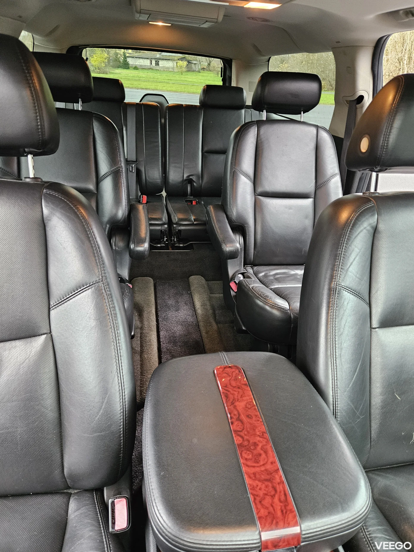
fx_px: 367
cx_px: 207
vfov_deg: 73.9
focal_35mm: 23
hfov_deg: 58.9
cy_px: 276
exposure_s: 1/33.3
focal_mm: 5.4
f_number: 1.8
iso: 640
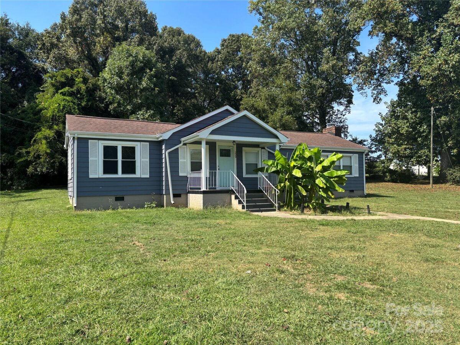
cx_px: 230
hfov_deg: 67.3
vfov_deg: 53.1
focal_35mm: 26
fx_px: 346
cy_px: 172
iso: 50
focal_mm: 5.96
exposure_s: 1/1418
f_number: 1.6
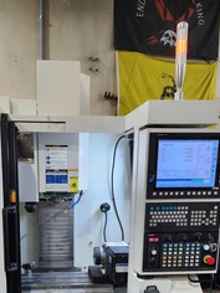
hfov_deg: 36.3
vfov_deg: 45.0
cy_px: 243
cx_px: 67
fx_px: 330
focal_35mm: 39
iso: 50
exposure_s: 1/55.9
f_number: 1.8
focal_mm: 6.4
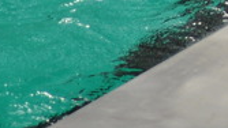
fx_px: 7856
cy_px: -231
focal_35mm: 1299
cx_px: 440
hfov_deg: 1.7
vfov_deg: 0.9
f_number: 4.2
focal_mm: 135
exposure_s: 1/800
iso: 200
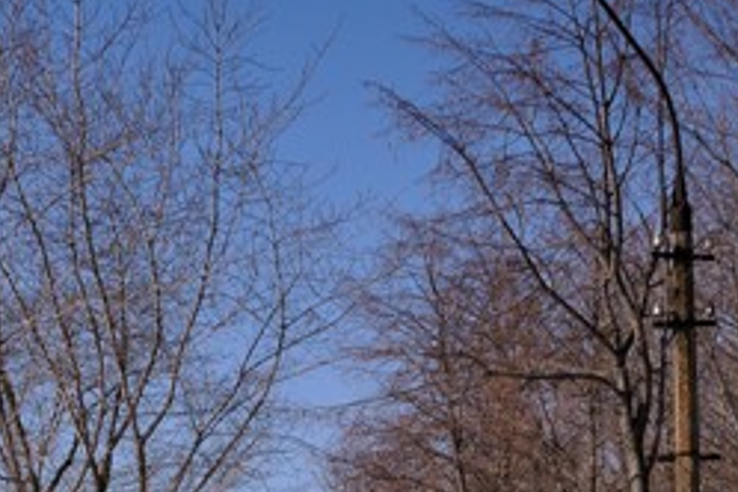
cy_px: 747
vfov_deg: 10.2
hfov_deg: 15.7
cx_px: 264
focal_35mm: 130
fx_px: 2665
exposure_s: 1/500
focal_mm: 24
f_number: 9
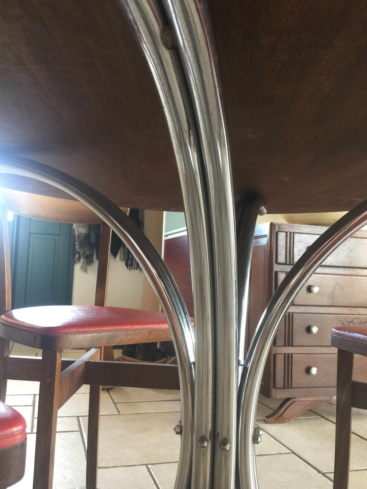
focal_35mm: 31
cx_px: 186
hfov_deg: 45.4
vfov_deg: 58.3
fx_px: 438
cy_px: 242
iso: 64
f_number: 2.2
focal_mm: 4.15
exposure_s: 1/17
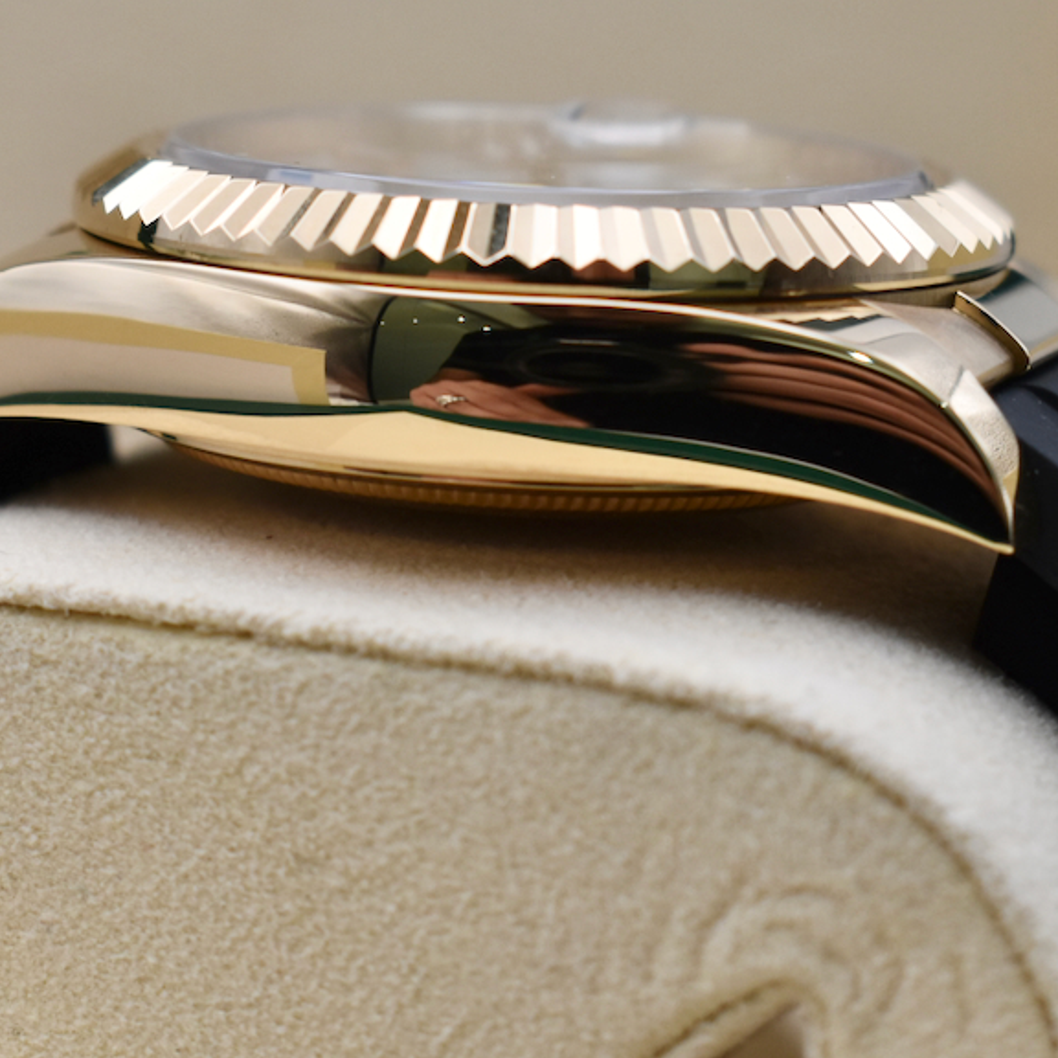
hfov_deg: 12.8
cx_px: 373
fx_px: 4703
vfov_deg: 12.8
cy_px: 450
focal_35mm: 136
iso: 400
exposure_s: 1/125
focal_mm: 48
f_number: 7.1
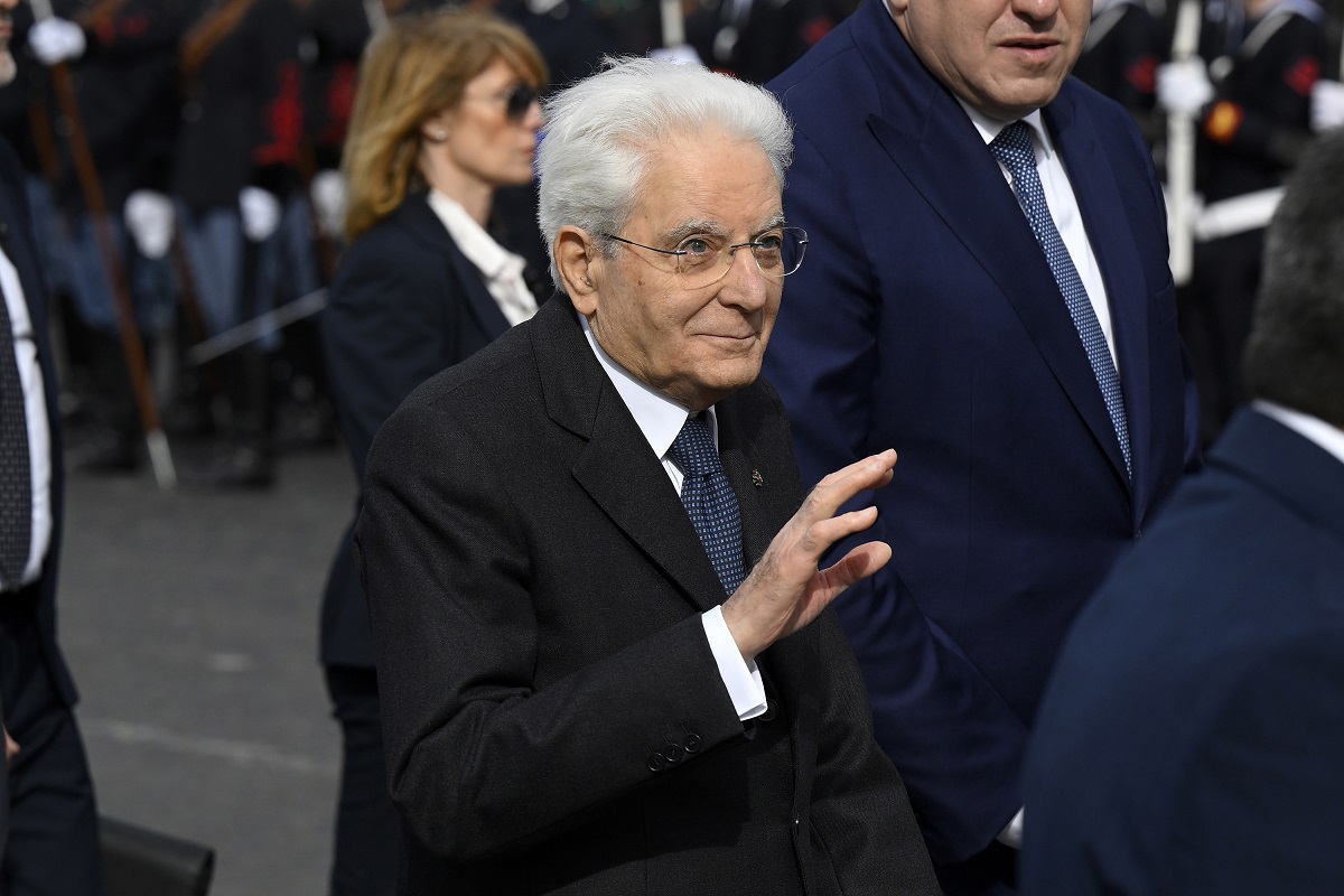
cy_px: 448
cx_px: 672
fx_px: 4853
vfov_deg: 10.5
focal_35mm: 130
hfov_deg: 15.8
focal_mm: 130
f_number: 5.6
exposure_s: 1/1600
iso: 250
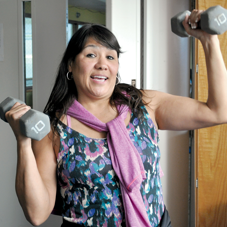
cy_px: 114
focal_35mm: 77
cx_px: 109
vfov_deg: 22.5
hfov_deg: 22.5
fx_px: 571
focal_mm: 40
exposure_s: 1/30
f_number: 5.3
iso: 800
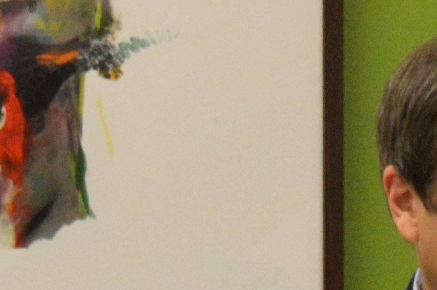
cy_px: 542
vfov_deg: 4.0
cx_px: 822
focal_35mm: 339
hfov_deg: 6.0
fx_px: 4106
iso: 720
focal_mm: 45
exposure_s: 1/60
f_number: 5
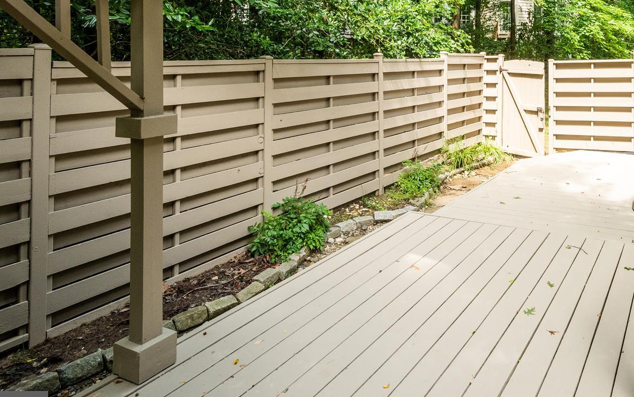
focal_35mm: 27
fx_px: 467
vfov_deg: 43.0
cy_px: 57
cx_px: 487
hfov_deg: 63.7
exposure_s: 1/100
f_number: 9
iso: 500
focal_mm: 10
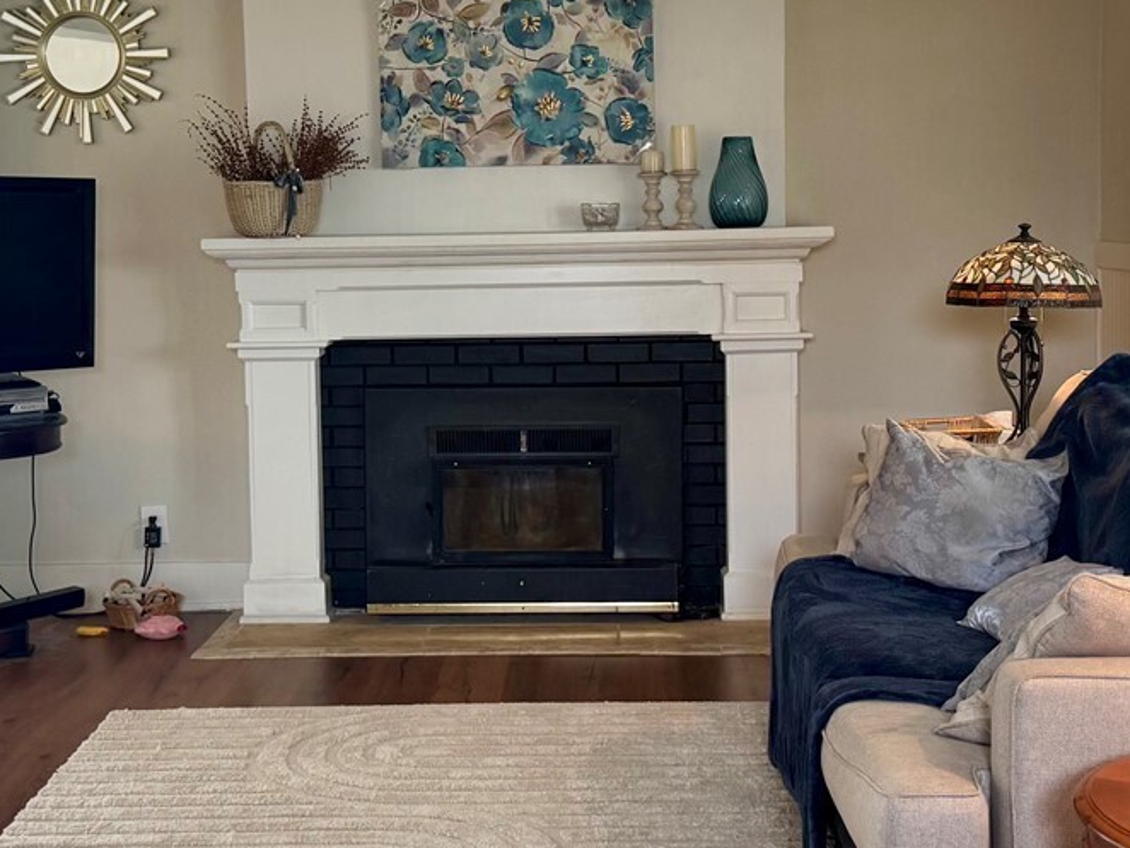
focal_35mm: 58
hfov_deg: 33.2
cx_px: 585
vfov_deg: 25.2
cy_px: 341
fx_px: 1894
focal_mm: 6.76
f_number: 1.78
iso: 125
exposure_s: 1/60
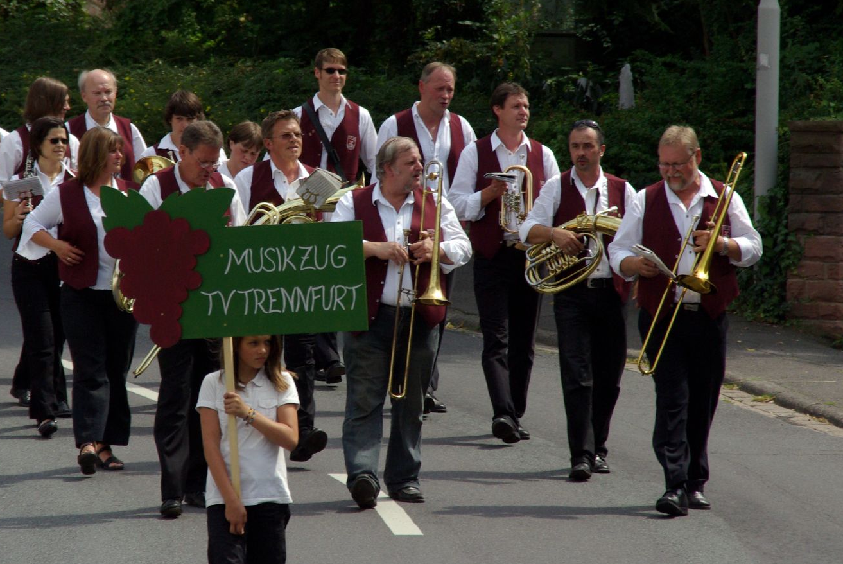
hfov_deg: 4.4
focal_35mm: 468
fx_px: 10968
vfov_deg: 2.9
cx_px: 330
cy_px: 242
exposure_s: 1/500
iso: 400
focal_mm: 200
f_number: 8
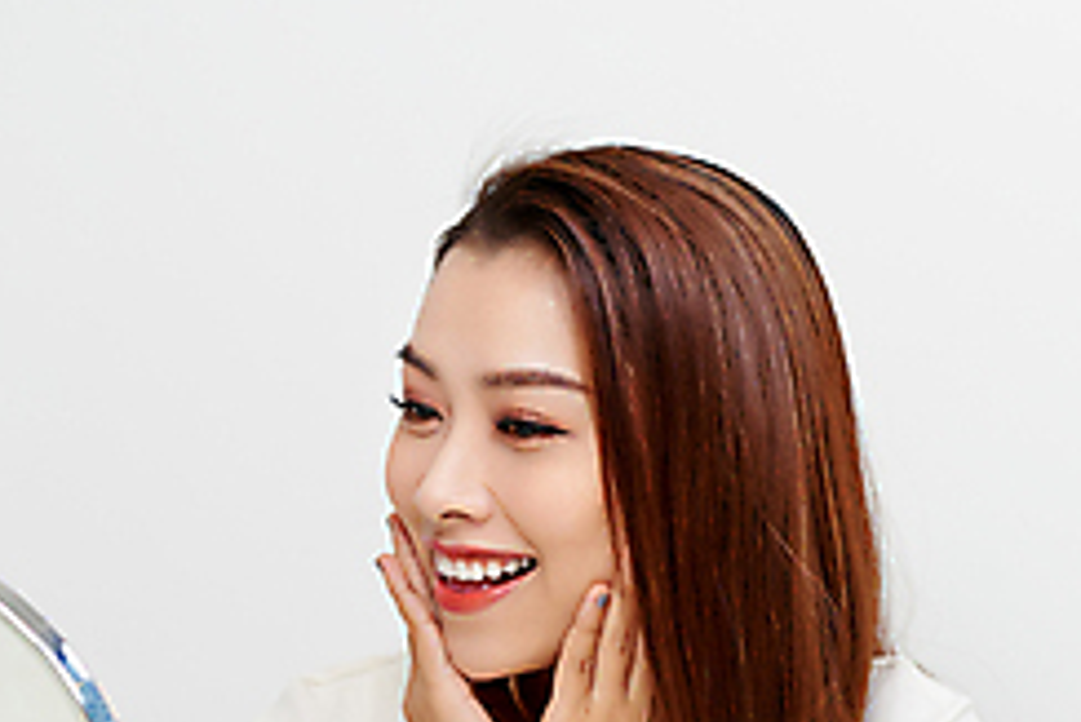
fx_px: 3695
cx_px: 545
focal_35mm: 123
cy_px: 687
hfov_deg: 16.6
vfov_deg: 11.1
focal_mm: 50
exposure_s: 1/125
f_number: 4
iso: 200
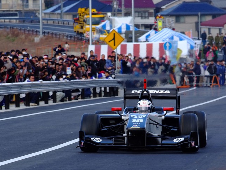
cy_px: 85
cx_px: 121
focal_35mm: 489
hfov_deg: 4.1
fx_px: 3193
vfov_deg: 3.0
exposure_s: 1/250
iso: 400
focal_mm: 300
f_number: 11
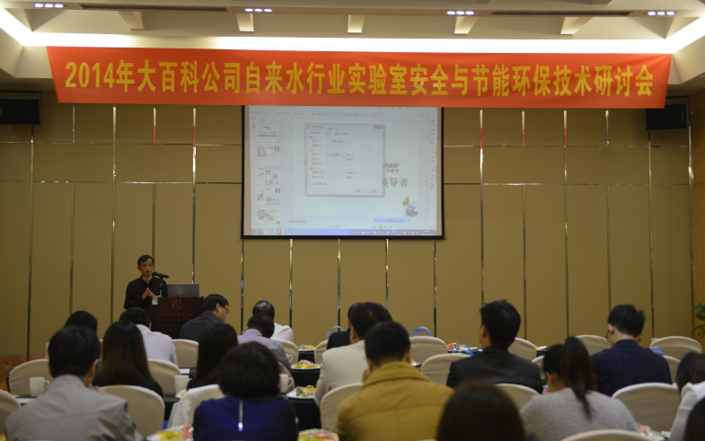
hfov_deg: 37.5
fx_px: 1038
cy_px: 208
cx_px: 357
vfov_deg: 24.0
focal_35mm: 54
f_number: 2.8
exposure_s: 1/20
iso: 125
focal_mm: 52
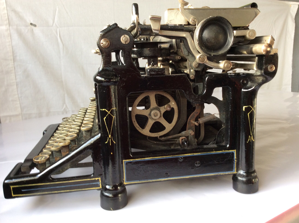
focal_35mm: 32
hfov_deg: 56.9
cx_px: 150
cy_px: 112
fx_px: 276
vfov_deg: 44.1
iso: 40
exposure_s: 1/33
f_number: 2.4
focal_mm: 3.3
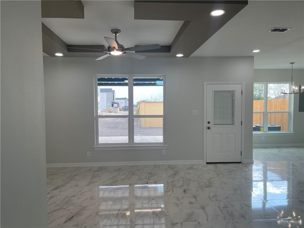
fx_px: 228
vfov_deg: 53.1
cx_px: 152
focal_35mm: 26
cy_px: 114
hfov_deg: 67.3
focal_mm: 5.1
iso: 32
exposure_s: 1/188
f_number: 1.6
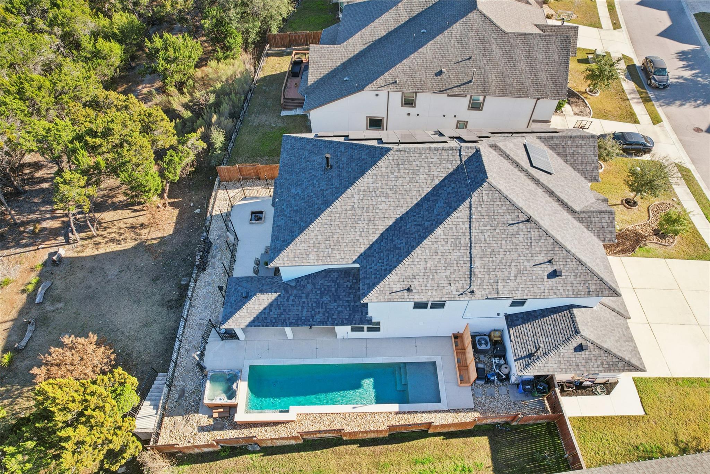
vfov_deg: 57.2
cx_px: 355
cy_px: 237
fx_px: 434
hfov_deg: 78.6
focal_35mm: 22
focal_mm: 8.4
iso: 100
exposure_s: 1/500
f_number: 2.8
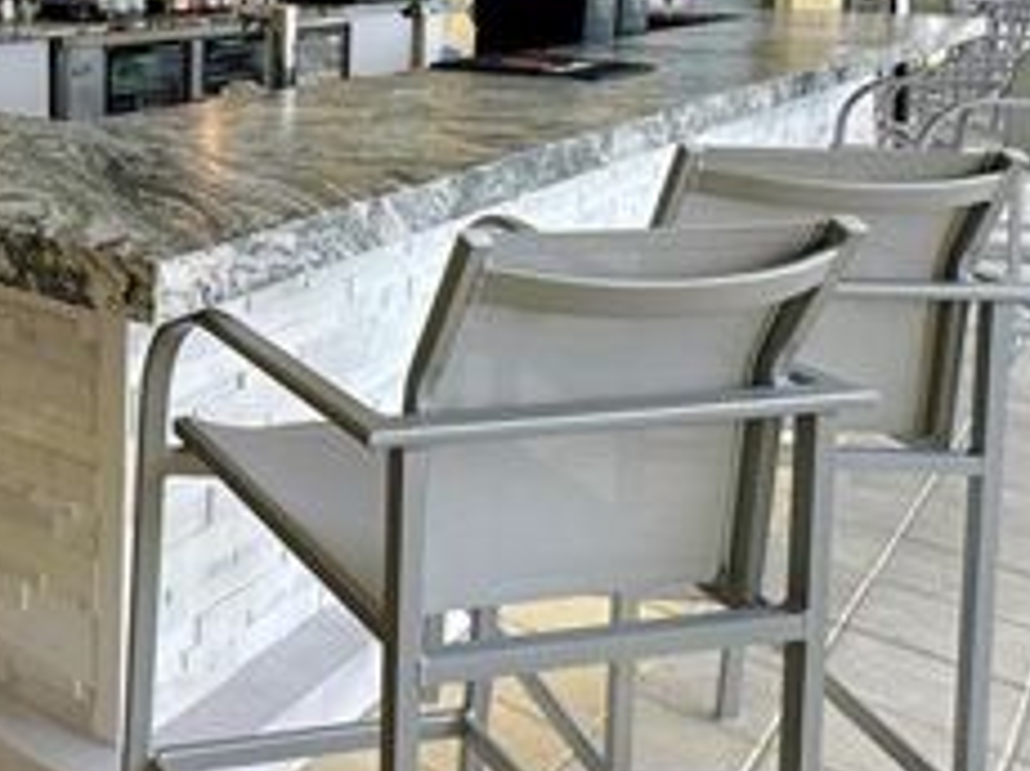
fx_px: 1278
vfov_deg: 31.5
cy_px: 36
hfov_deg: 36.9
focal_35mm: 43
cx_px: -105
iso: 40
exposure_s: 1/167
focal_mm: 2.22
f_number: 2.2
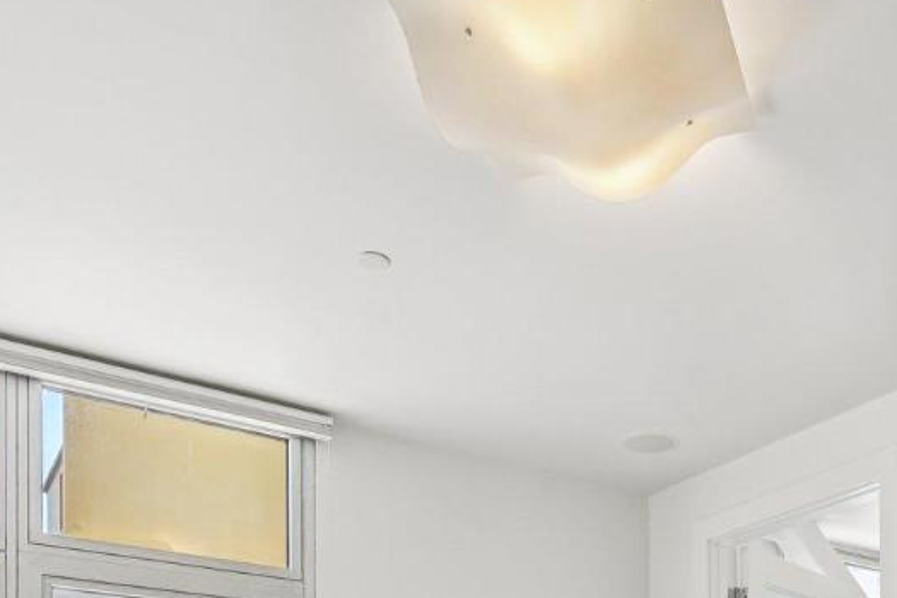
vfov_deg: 26.7
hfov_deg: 46.8
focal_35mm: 40
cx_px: 663
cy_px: 830
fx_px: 997
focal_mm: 14
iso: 500
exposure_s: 1/30
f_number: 8
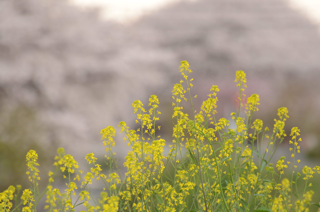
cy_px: 106
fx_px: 3992
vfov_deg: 3.0
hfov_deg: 4.6
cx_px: 160
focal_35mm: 450
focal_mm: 300
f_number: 5.6
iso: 400
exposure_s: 1/160
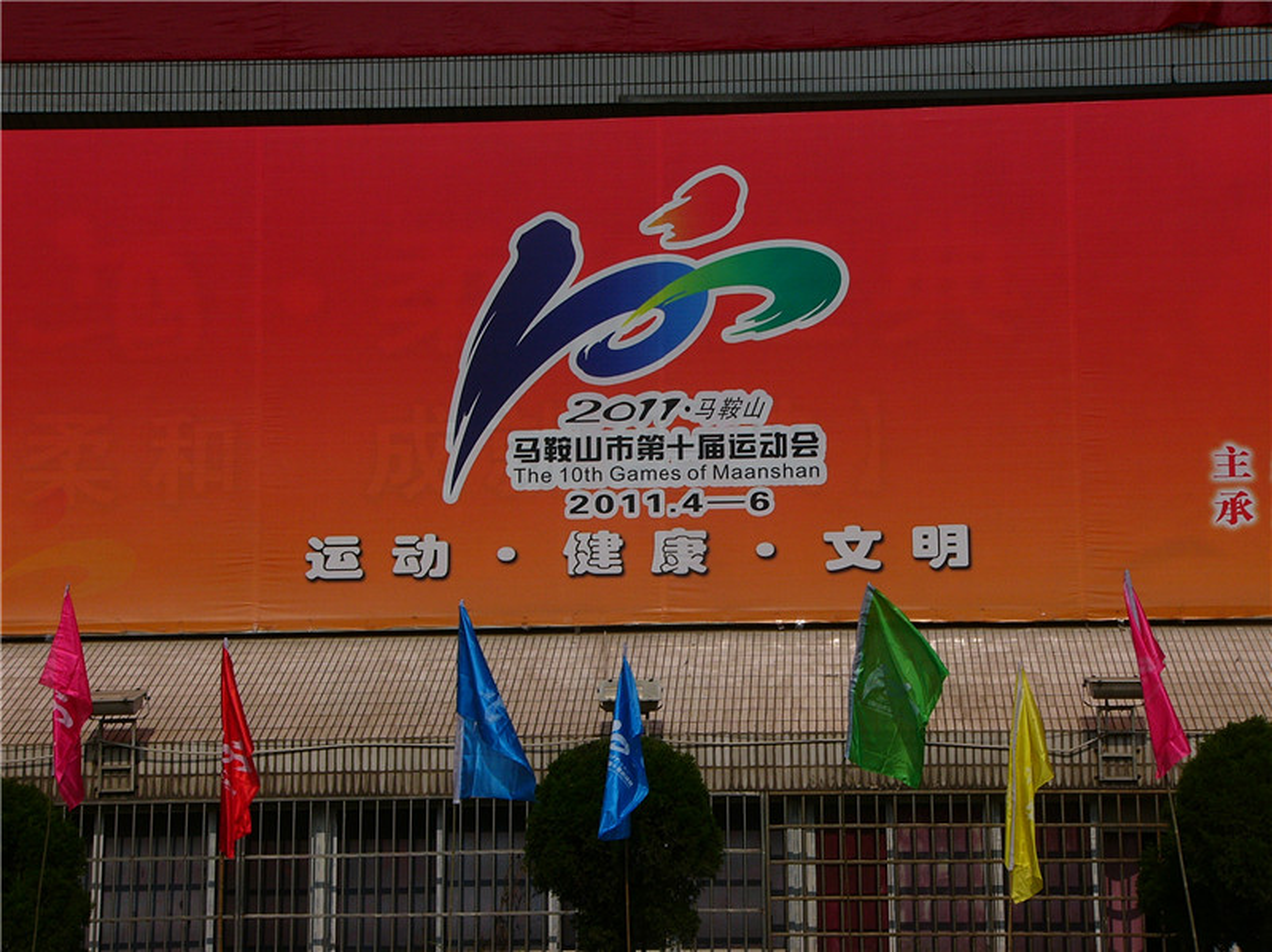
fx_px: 3048
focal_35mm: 83
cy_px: 476
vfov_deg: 17.8
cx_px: 636
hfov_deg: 23.6
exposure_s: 1/1300
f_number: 5.6
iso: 50
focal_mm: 13.8
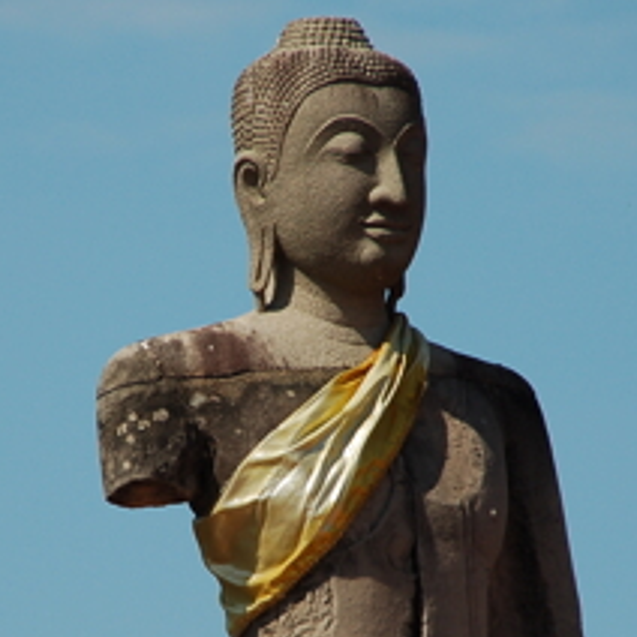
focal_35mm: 662
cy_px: 412
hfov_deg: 2.6
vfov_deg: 2.6
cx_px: 225
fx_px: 13782
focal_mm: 200
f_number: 6.3
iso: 200
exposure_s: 1/1000
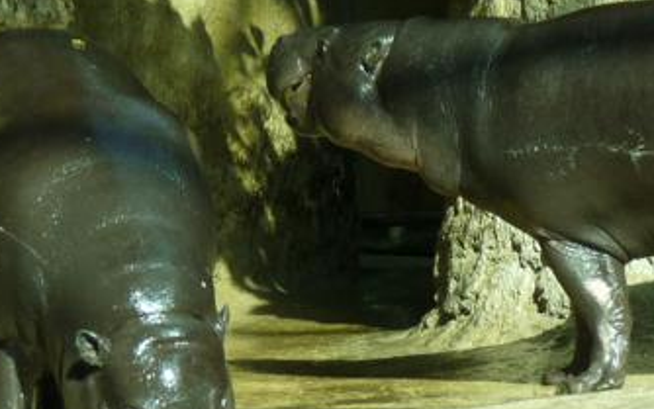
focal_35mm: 279
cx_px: 472
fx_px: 4974
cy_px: 141
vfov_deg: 4.7
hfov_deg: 7.5
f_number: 3.6
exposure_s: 1/100
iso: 100
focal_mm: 13.8
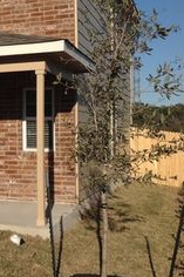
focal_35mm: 77
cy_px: 123
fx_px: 591
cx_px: -90
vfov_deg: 26.3
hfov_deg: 16.2
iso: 50
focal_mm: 4.28
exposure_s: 1/3367
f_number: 2.4
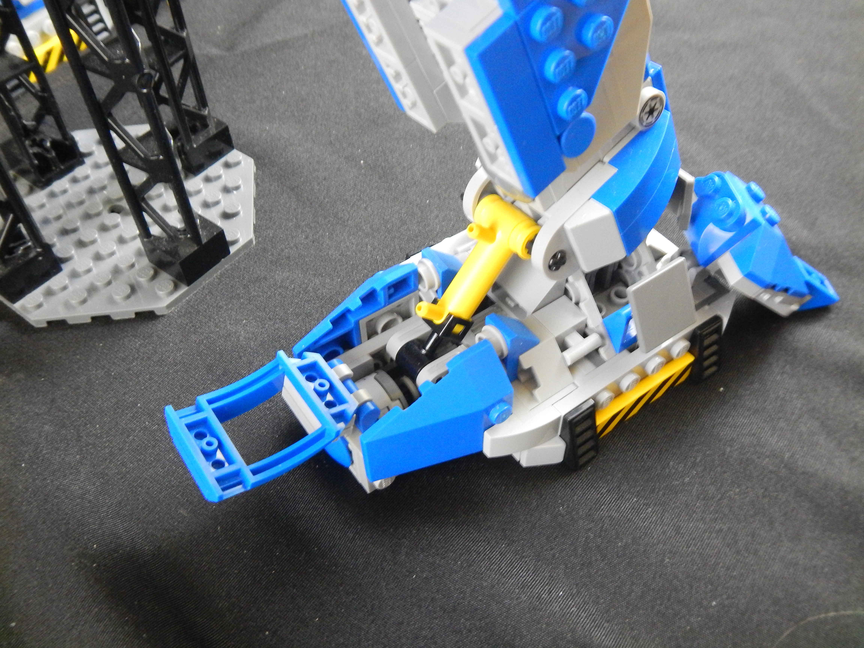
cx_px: 432
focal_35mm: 33
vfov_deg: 42.9
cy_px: 324
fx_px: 824
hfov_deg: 55.4
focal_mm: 5.9
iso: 800
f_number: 3.9
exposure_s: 1/5
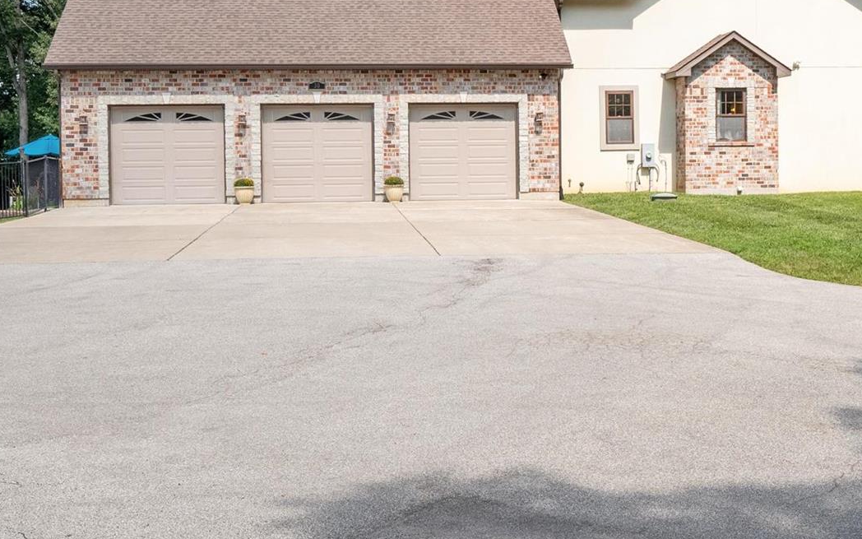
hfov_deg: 36.2
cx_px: 491
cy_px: 165
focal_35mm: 56
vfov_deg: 23.0
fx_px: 1316
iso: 400
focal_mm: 18
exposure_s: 1/640
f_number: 8
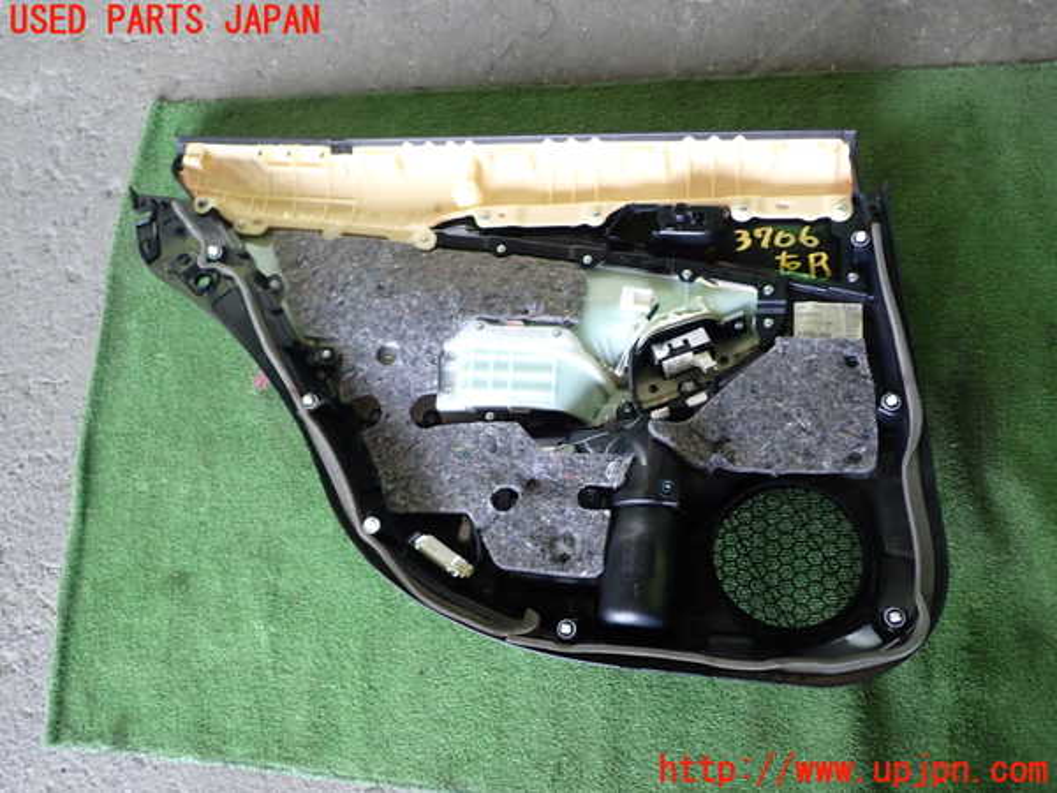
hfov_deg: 60.0
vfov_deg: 46.8
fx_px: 916
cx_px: 528
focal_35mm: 30
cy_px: 396
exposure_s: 1/30
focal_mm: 5.4
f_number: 2.3
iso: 200
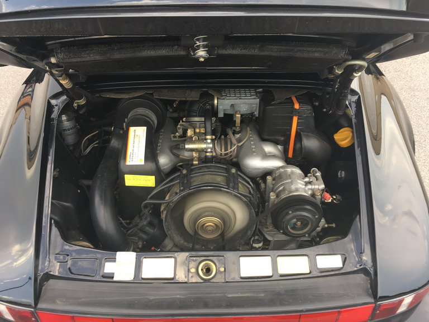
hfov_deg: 61.7
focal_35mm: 29
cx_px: 214
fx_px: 359
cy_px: 161
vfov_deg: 48.2
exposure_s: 1/60
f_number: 2.2
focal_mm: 4.15
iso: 25
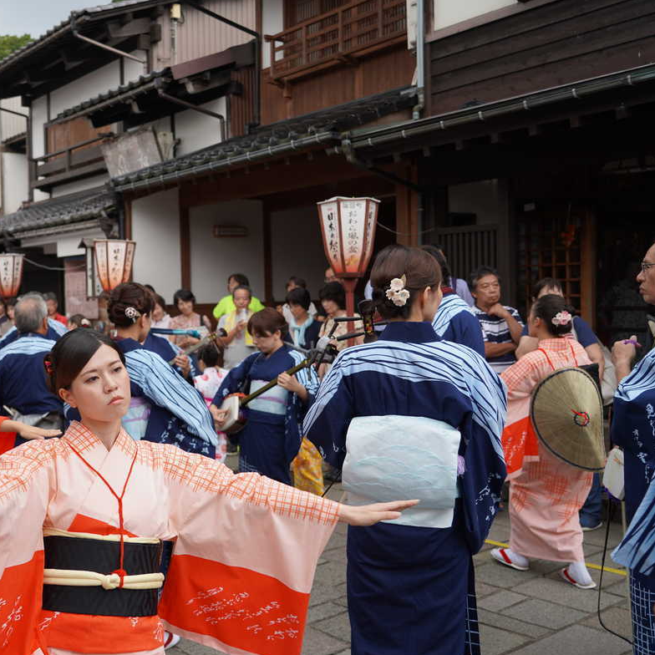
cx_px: 157
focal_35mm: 39
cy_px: 325
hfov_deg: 41.5
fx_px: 835
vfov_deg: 42.8
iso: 100
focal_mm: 30
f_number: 4
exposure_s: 1/160
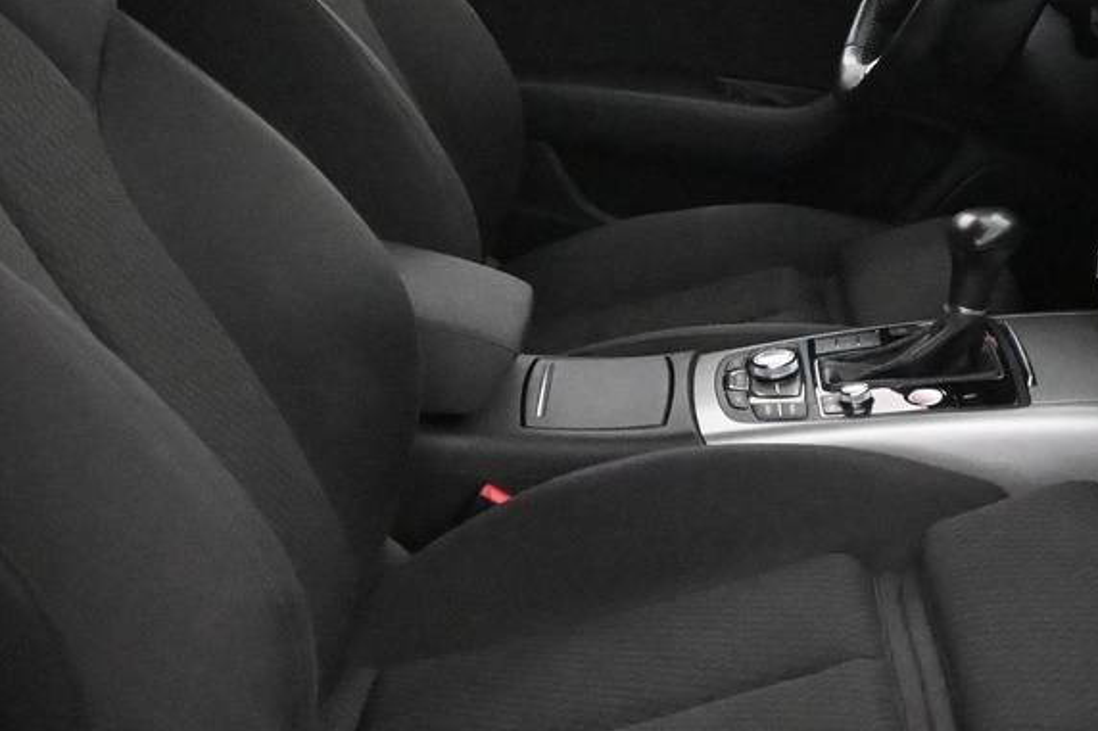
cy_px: 294
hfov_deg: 28.7
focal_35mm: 68
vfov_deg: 20.0
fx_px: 2073
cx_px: 956
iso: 12800
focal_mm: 16
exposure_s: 1/250
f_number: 3.5
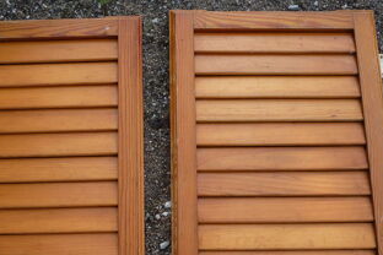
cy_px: 172
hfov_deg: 41.0
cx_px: 167
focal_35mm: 48
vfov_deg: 27.9
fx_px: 511
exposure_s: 1/250
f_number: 4
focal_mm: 5.2
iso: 100
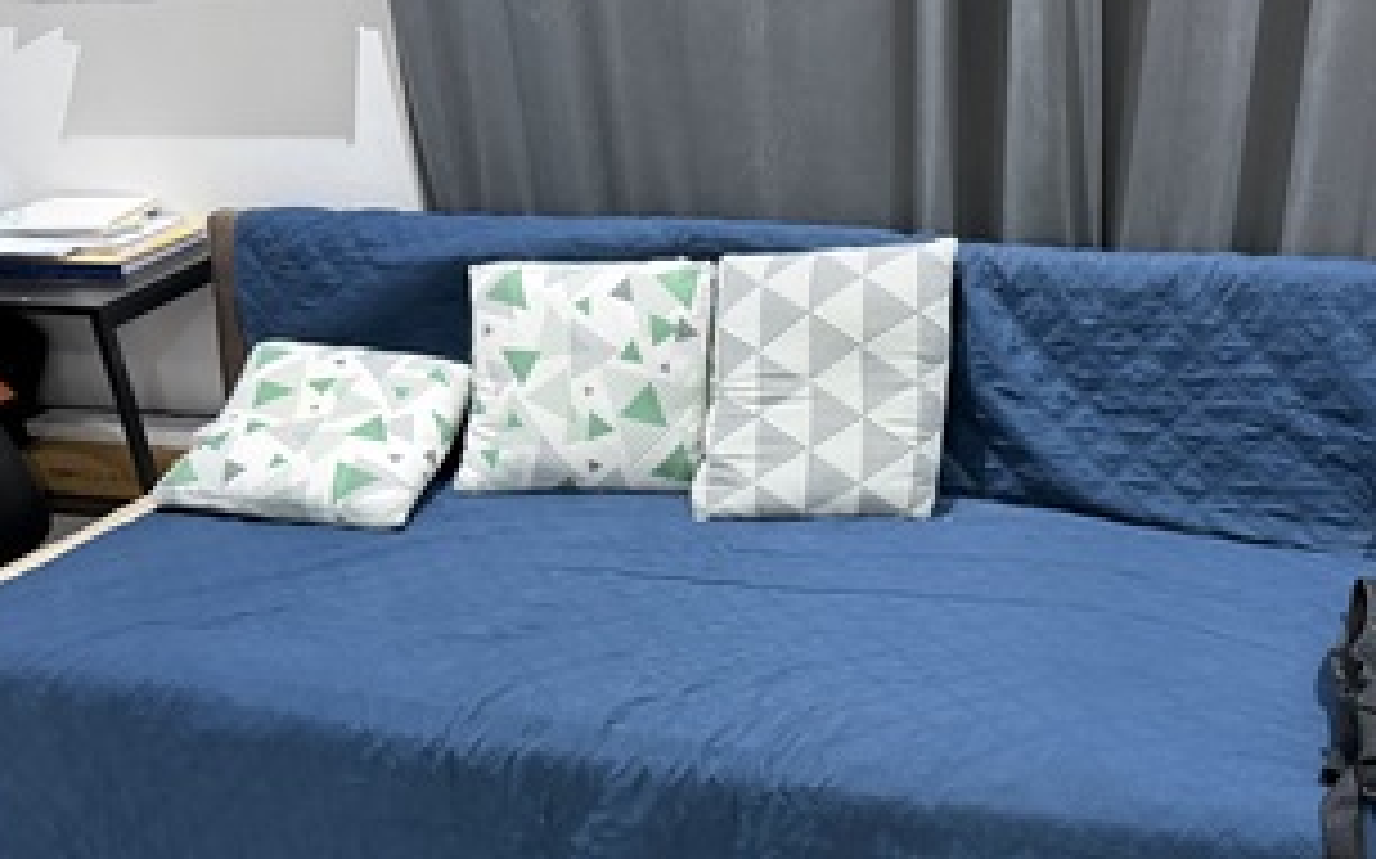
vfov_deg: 32.6
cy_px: 695
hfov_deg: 50.8
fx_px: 1424
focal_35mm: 38
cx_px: 902
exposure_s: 1/40
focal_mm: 6.76
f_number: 1.78
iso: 640
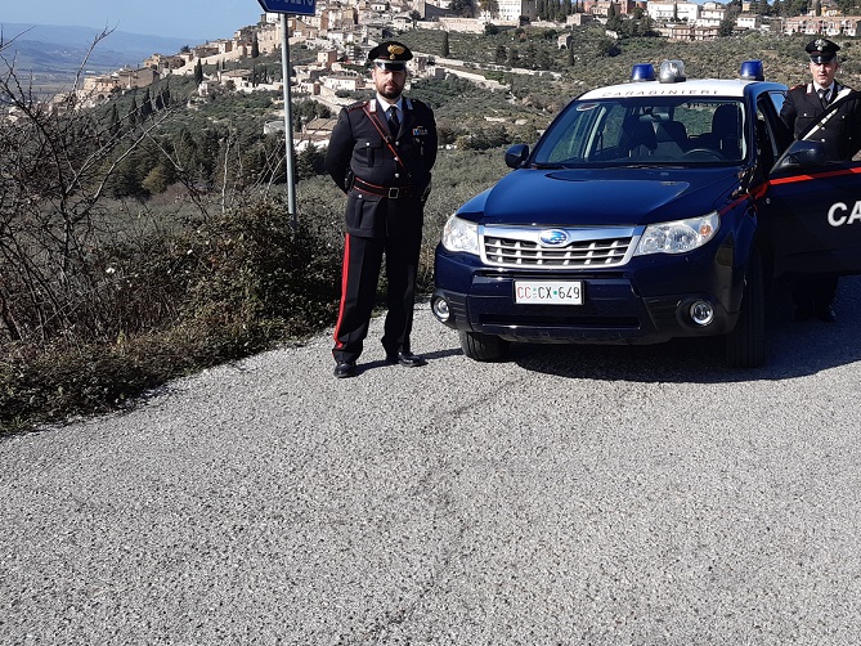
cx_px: 710
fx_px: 1070
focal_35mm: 43
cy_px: 138
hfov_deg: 41.6
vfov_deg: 32.8
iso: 40
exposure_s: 1/1783
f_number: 1.7
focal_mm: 3.92
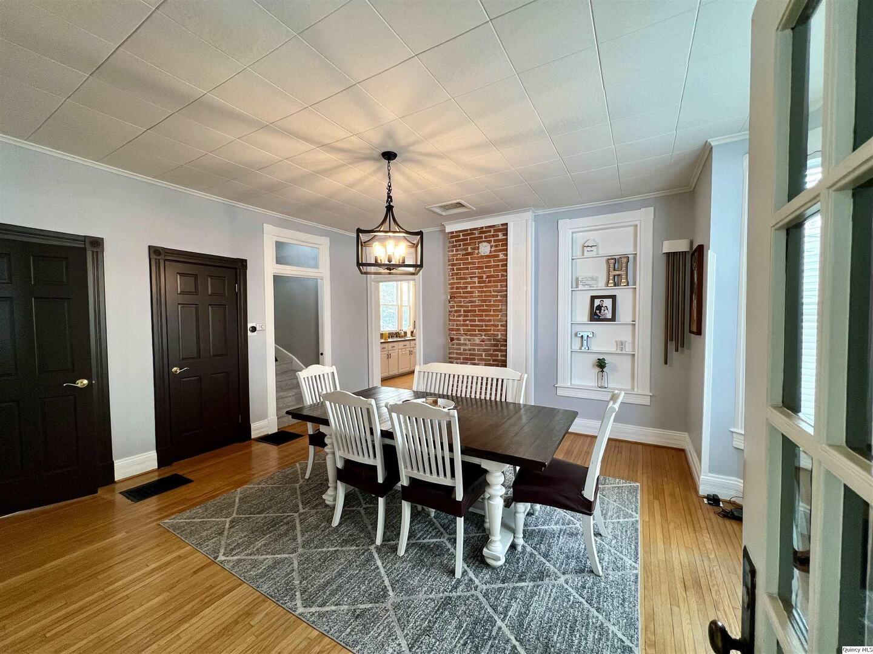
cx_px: 436
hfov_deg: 106.2
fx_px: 328
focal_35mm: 13
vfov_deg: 89.9
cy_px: 327
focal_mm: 1.57
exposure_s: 1/120
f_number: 1.8
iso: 160
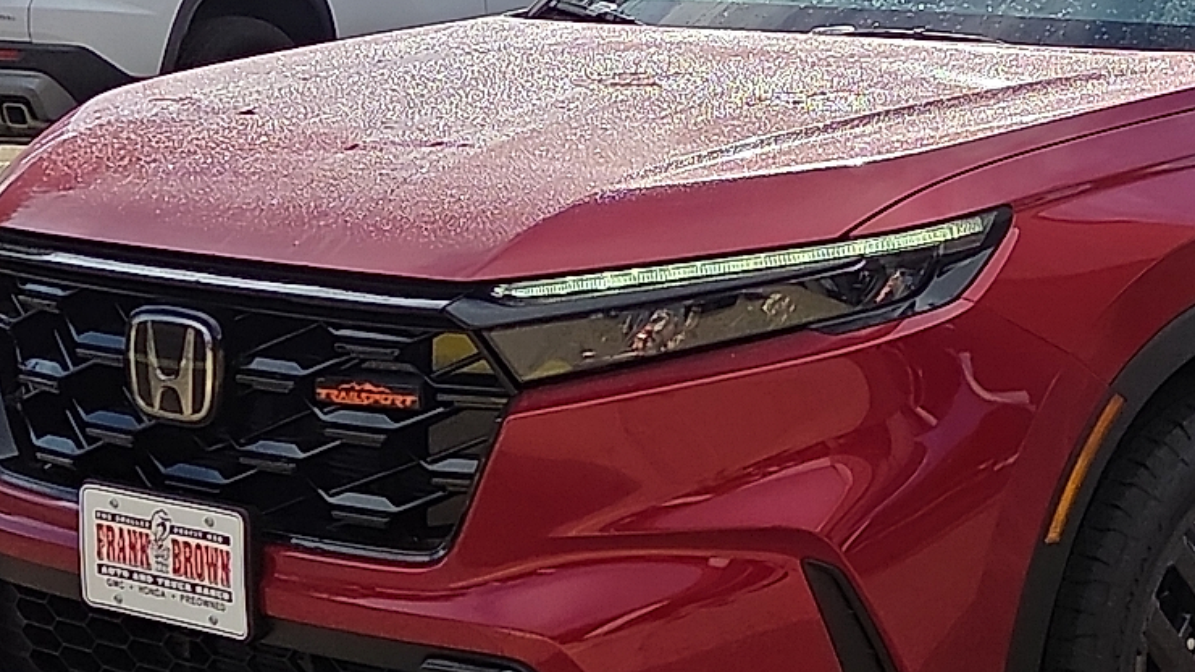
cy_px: 197
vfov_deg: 12.2
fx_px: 3137
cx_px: 938
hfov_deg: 21.3
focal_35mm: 99
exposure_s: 1/5000
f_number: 1.8
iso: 25
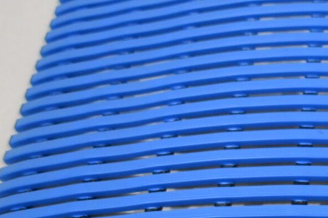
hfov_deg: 12.6
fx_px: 1430
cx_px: 445
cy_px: 186
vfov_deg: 8.7
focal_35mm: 157
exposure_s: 1/200
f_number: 3.8
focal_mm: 24
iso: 800
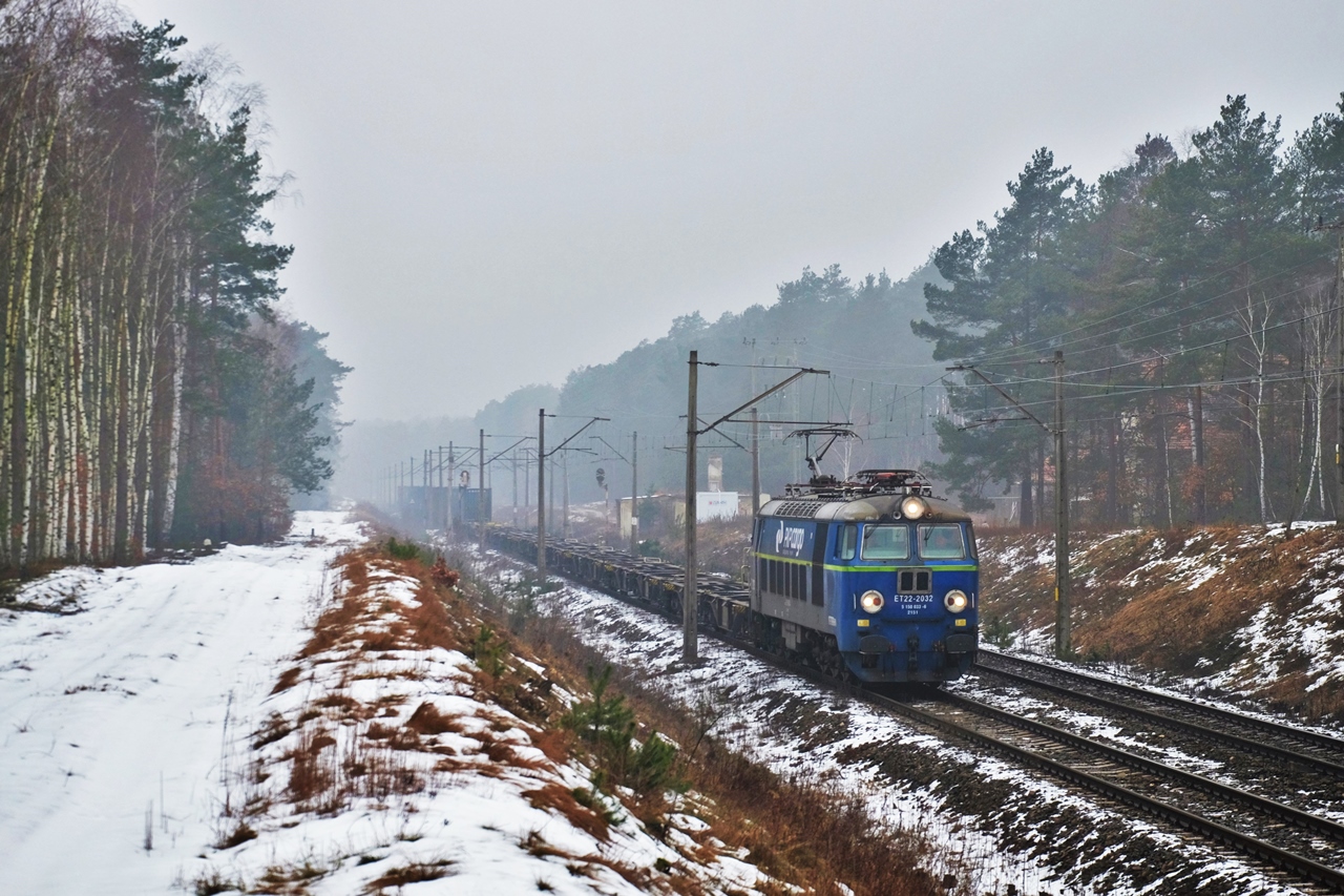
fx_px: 3322
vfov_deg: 15.4
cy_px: 448
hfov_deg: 22.9
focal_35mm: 89
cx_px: 672
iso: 640
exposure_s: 1/125
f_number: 5
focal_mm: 59.6
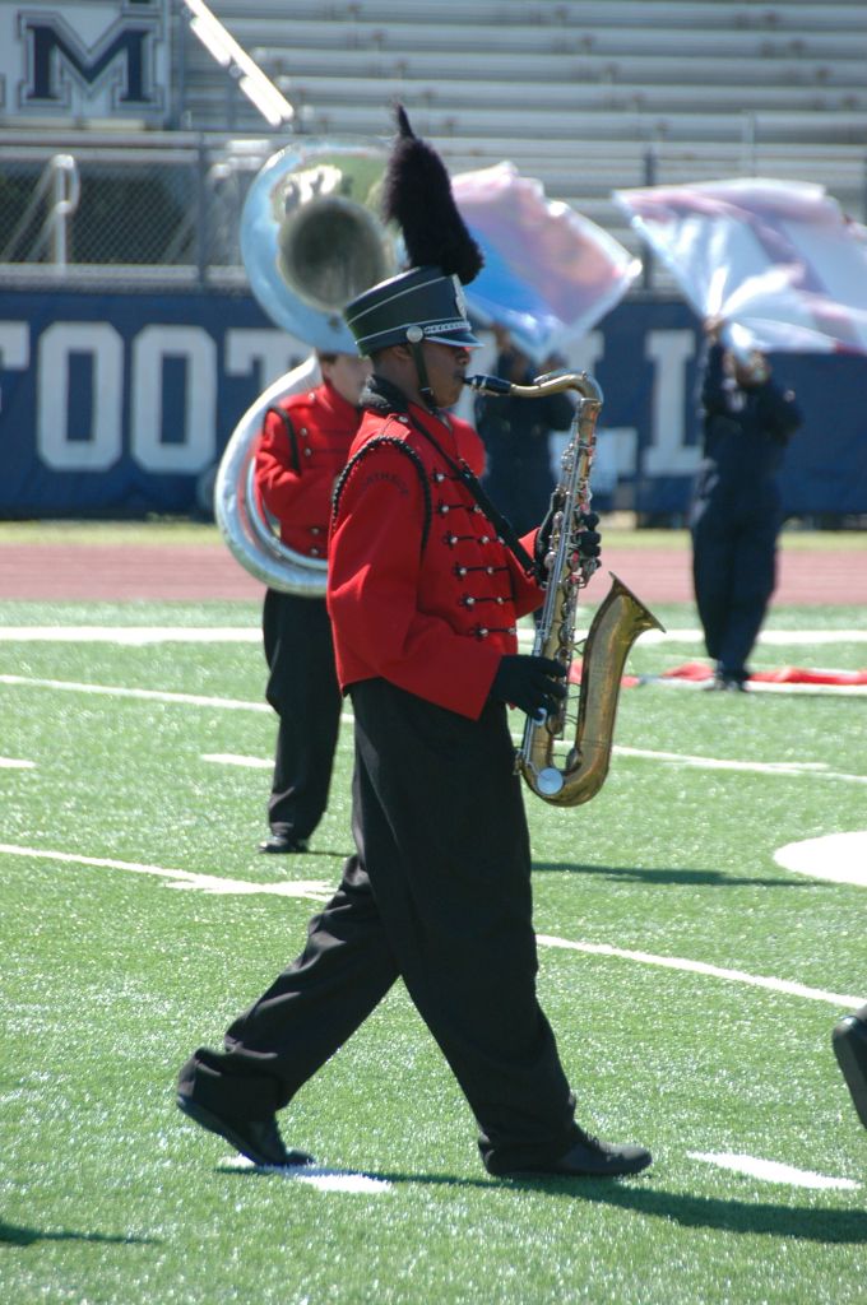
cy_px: 652
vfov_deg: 6.9
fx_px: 10866
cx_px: 434
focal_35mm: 300
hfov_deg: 4.6
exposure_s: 1/400
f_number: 5.6
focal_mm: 200
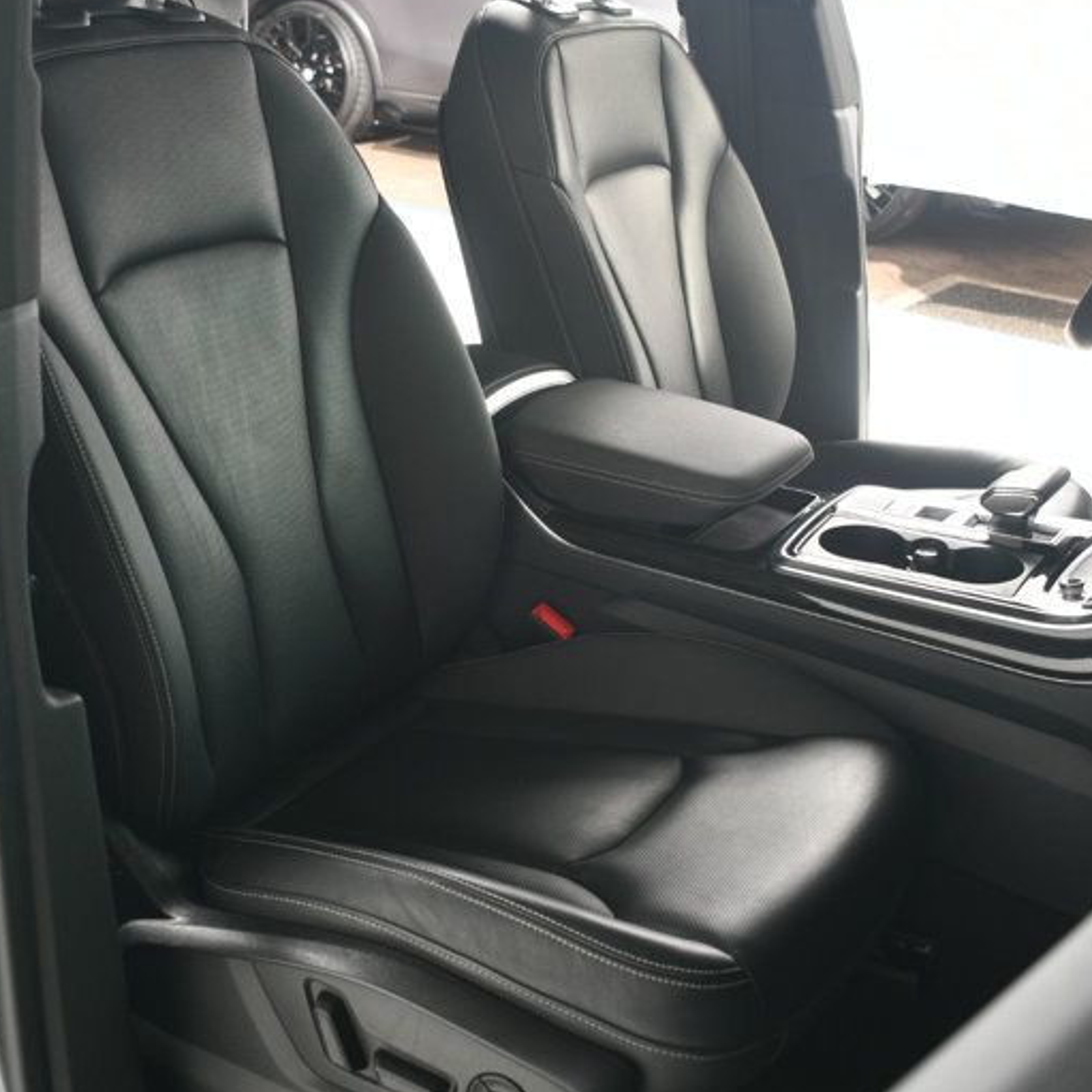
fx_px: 1642
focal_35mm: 46
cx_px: 515
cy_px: 498
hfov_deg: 36.8
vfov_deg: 36.8
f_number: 3.5
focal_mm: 18
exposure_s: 1/160
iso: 100
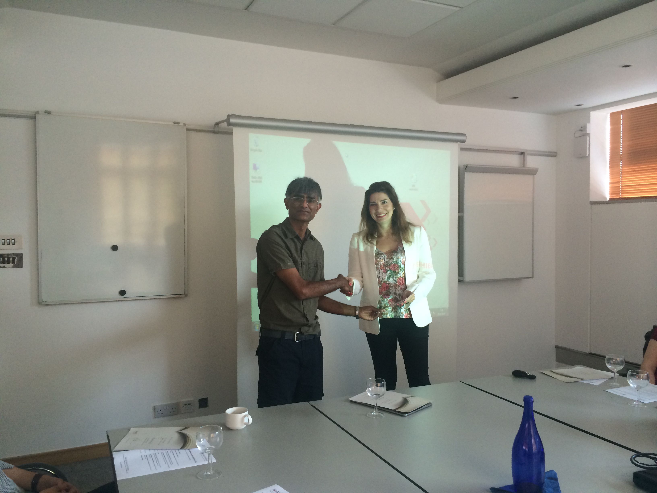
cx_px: 328
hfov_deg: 60.0
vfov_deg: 46.8
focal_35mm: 30
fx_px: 569
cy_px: 246
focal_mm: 4.12
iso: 100
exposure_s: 1/30
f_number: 2.2
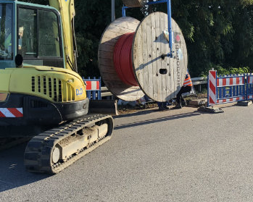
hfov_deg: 38.9
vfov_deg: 31.7
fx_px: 352
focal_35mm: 47
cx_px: 177
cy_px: 63
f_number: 1.8
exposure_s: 1/527
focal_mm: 4
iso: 20
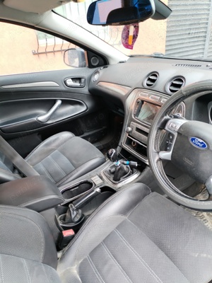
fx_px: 212
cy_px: 142
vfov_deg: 67.3
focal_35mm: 26
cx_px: 106
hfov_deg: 53.1
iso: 207
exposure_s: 1/33.3
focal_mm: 4.75
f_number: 1.8
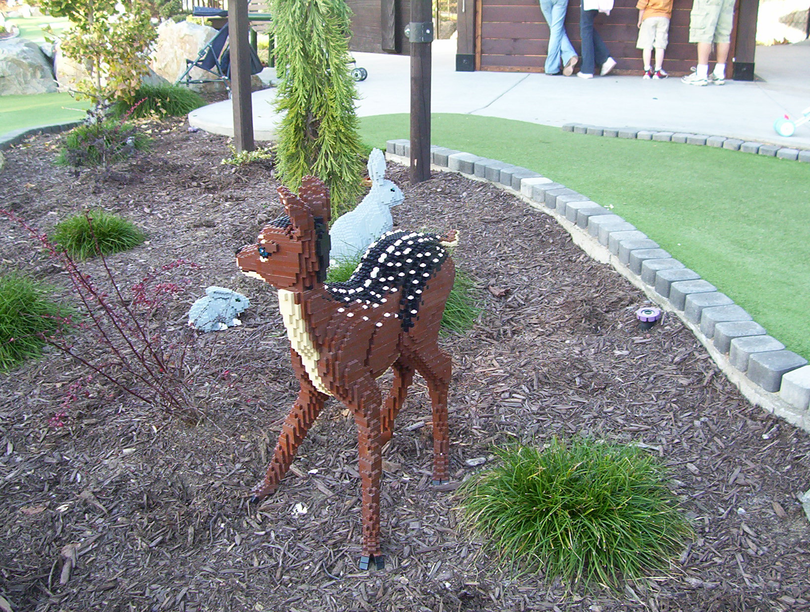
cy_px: 306
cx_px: 405
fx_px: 1009
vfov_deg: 33.7
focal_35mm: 43
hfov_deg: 43.8
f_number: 2.73
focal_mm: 5.77
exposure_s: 1/64
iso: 100
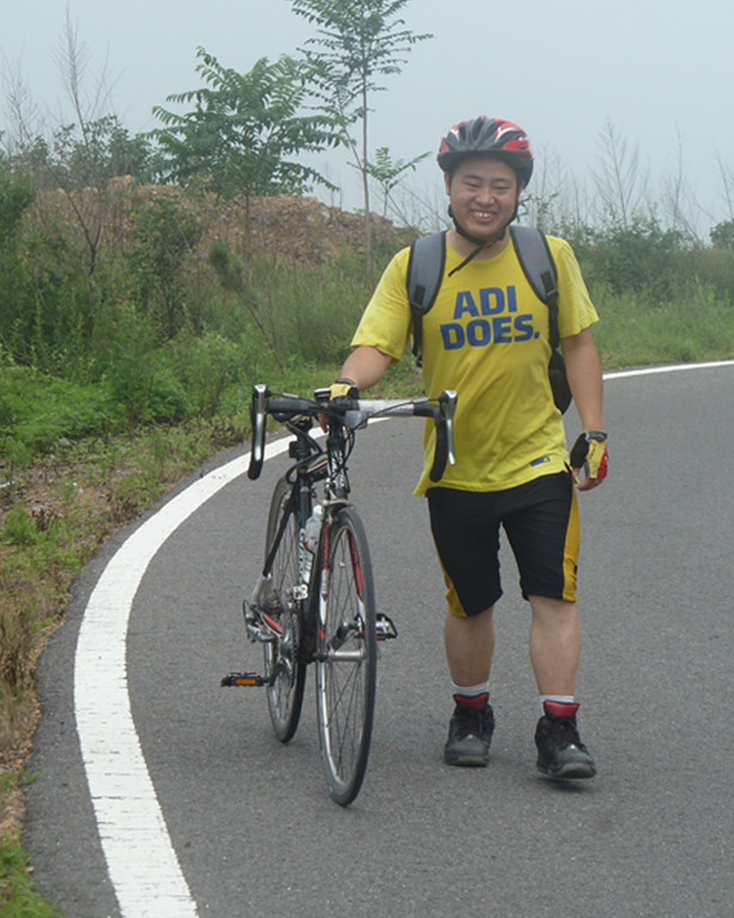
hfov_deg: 10.7
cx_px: 354
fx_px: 3937
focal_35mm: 145
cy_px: 460
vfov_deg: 13.3
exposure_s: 1/320
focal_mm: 18.2
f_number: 4.4
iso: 80
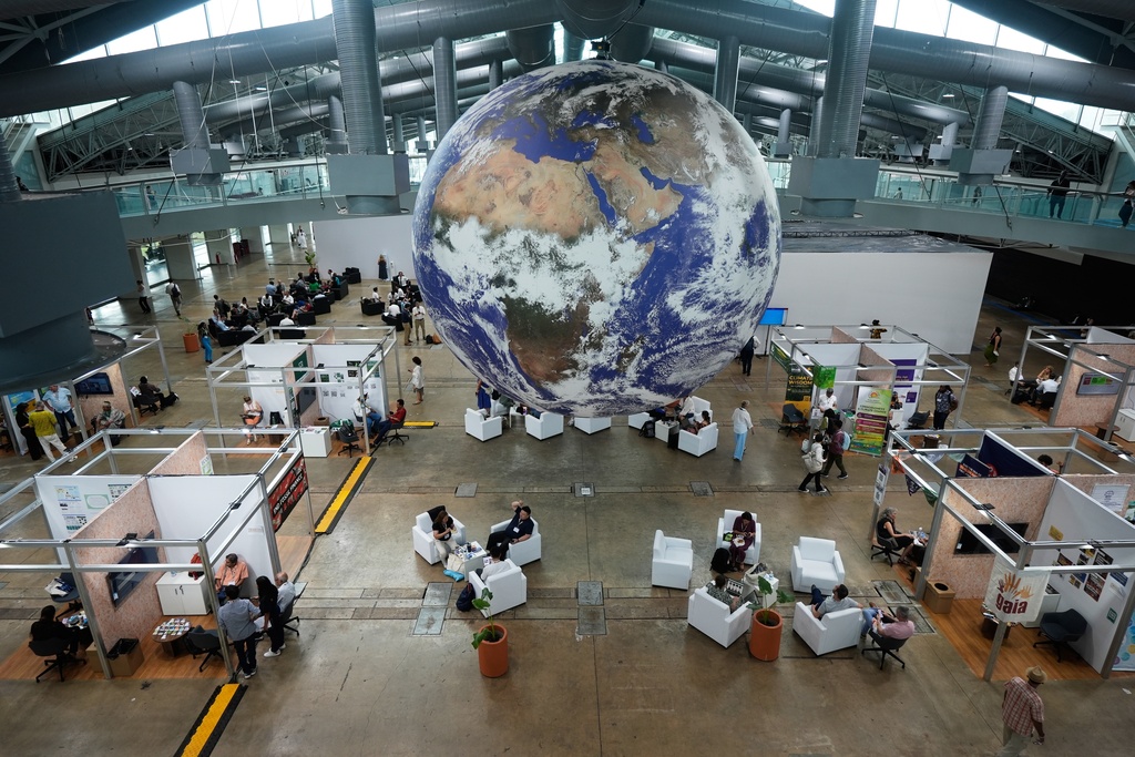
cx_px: 568
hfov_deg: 84.0
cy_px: 378
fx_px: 631
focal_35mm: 20
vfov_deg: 61.9
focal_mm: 20
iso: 500
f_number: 2.8
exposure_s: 1/320
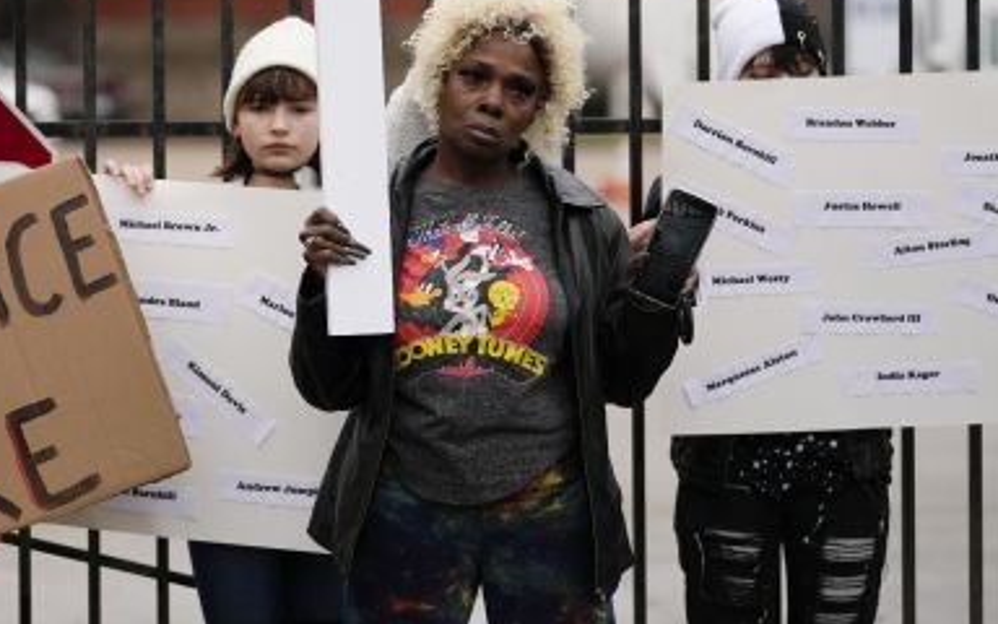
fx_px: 4569
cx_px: 346
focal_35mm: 168
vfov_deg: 7.8
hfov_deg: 12.5
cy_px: 188
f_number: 2.8
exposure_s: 1/5000
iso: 1000
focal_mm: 115
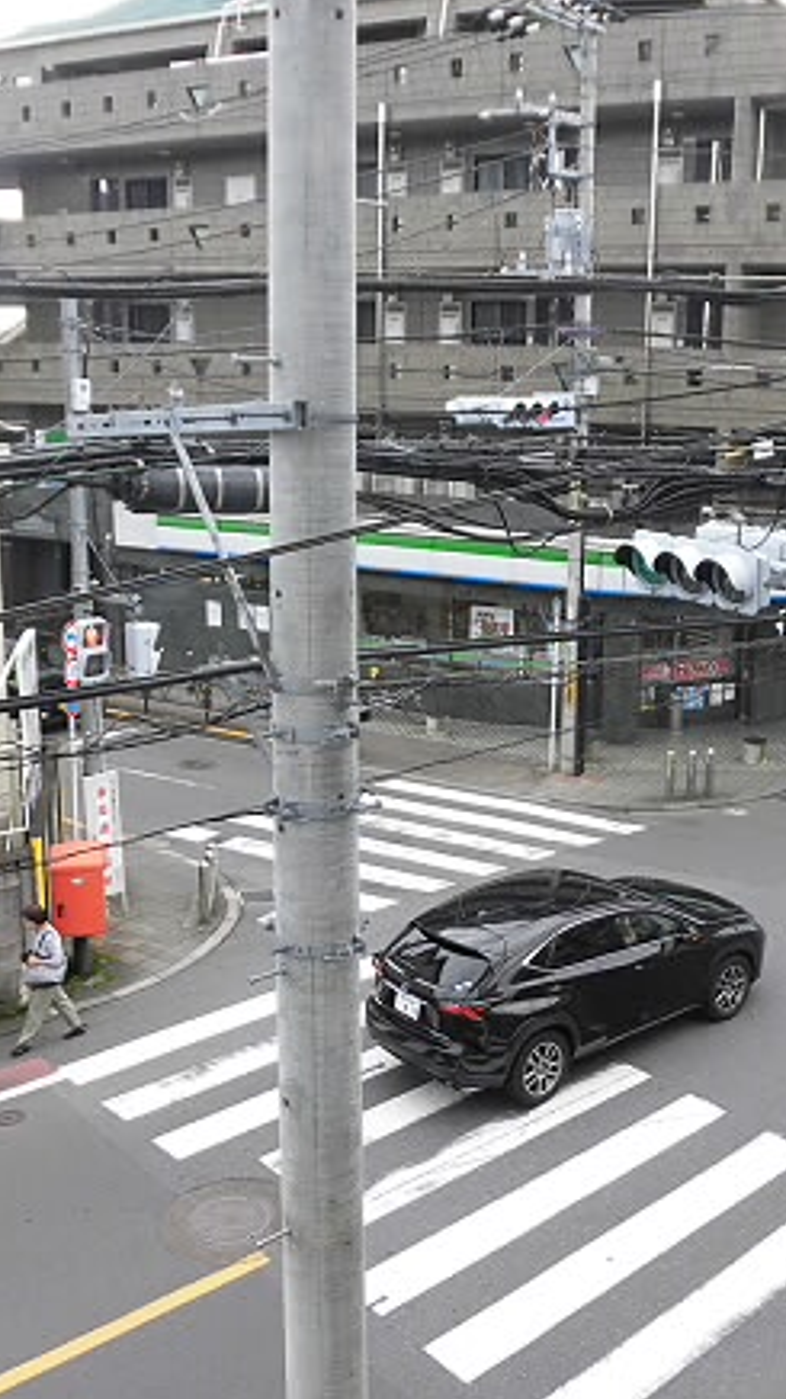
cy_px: 690
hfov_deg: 32.5
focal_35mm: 36
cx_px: 542
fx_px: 1335
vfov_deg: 55.3
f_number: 3.1
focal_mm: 4.3
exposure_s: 1/400
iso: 100
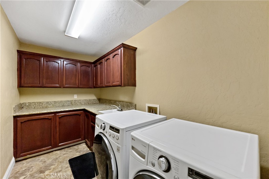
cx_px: 134
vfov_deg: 81.2
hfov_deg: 104.2
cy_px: 90
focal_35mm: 14
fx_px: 105
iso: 1250
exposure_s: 1/160
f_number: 2.8
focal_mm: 14
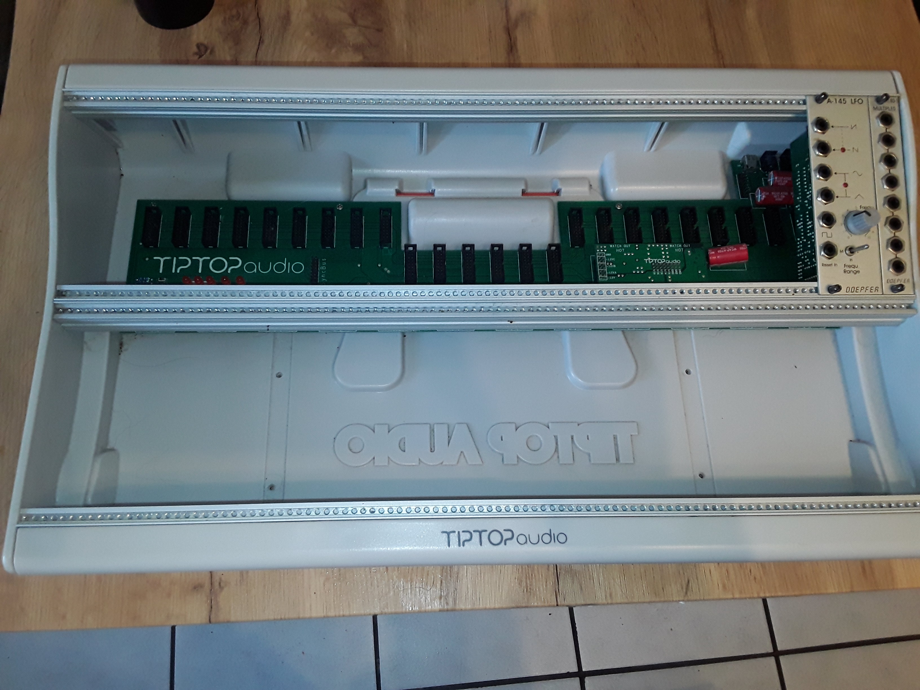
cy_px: 345
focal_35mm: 31
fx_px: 824
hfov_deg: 58.4
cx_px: 460
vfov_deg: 45.4
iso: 277
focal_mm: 3.3
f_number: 2.2
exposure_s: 1/33
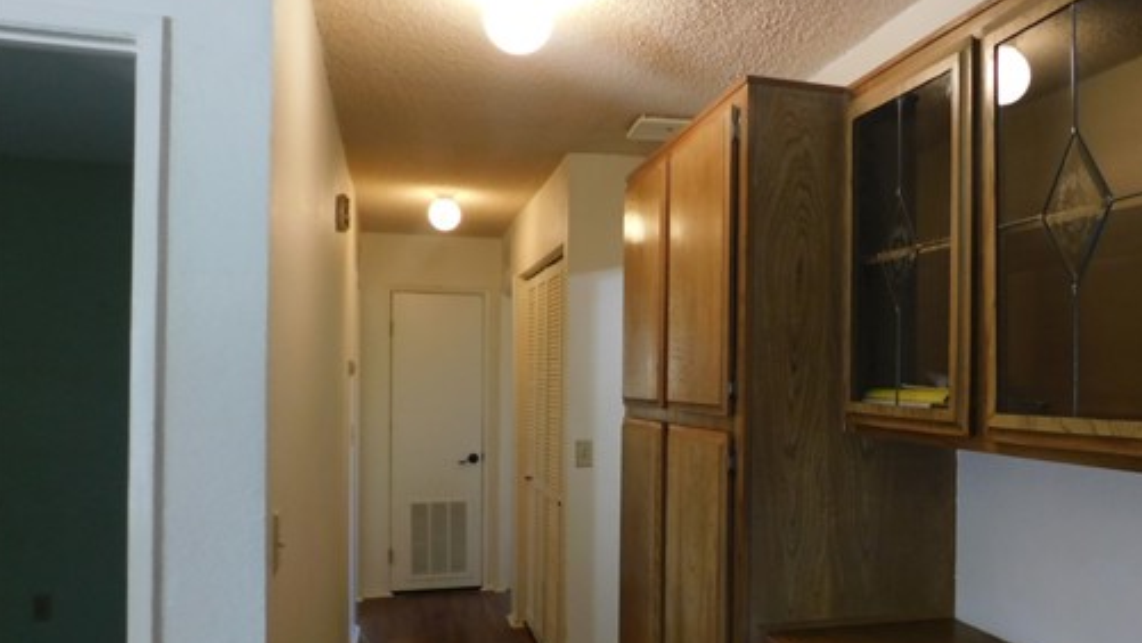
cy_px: 381
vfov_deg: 36.6
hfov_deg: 60.2
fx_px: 969
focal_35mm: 32
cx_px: 716
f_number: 3
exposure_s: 1/25
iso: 400
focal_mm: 4
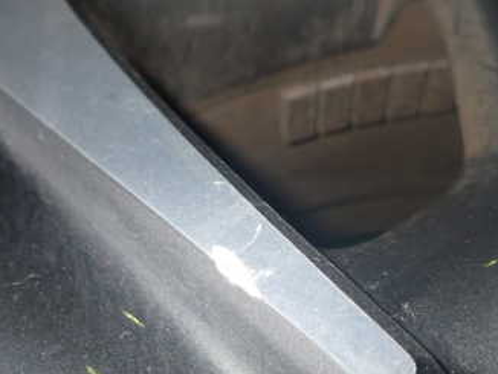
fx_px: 662
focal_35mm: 46
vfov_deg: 31.4
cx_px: 251
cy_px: 244
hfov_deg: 41.2
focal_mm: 4.5
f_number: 5.6
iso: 200
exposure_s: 1/30
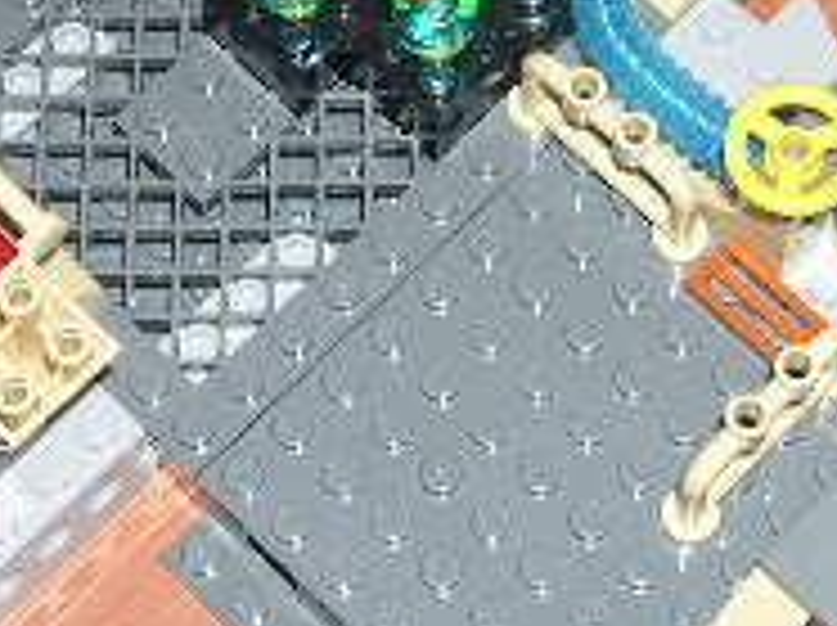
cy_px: -113
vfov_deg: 11.1
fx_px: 3163
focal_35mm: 131
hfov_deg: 15.1
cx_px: 351
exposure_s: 1/60
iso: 100
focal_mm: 8
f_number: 2.8
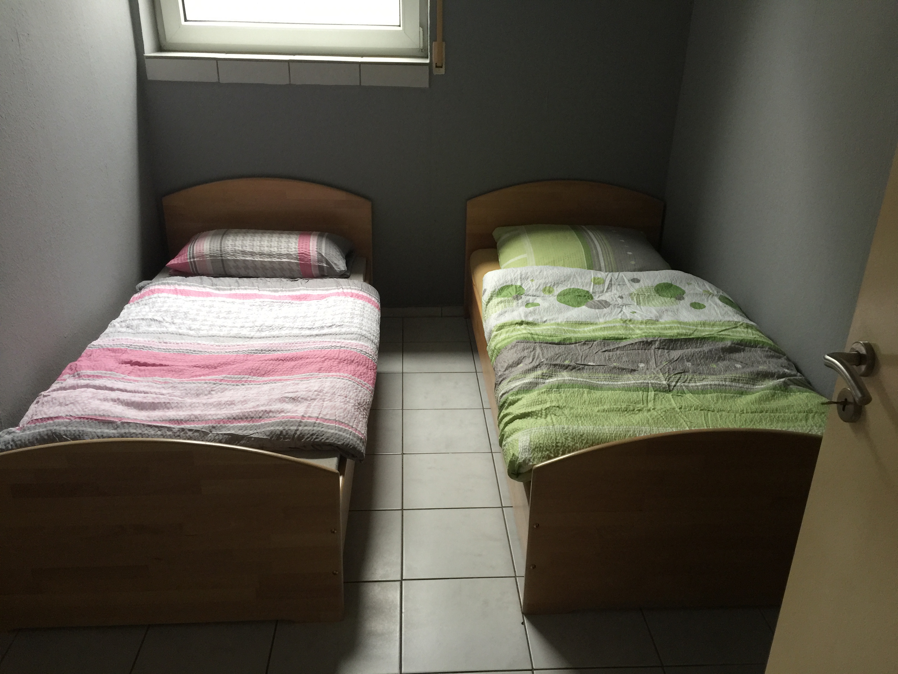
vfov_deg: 48.2
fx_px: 752
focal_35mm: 29
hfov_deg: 61.7
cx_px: 449
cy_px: 337
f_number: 2.2
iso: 100
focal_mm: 4.15
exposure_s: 1/17
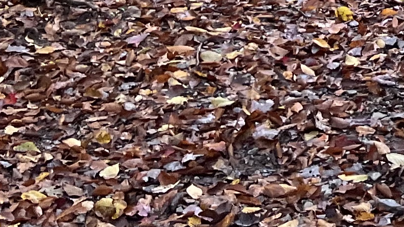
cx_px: 741
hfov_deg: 13.7
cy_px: -494
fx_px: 1489
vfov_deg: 7.5
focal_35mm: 139
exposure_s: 1/121
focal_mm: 5.1
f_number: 1.6
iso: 125
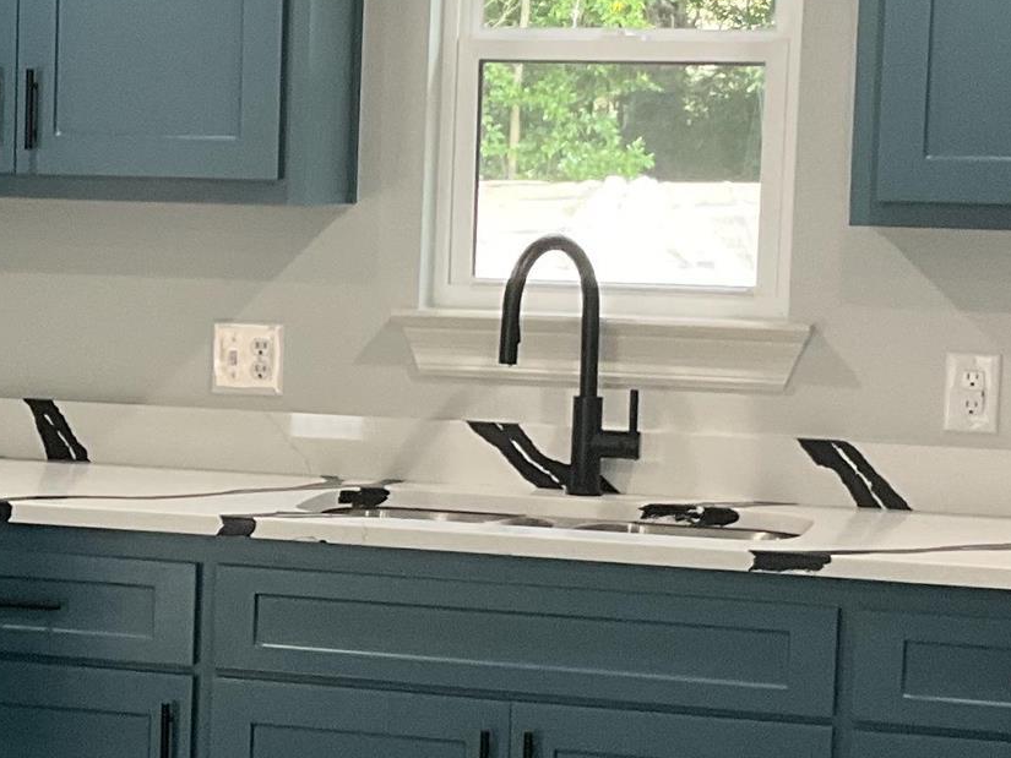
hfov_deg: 17.9
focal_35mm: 108
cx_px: 107
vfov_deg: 13.7
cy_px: 396
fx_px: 3155
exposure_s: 1/60
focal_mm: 3
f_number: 1.8
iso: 125
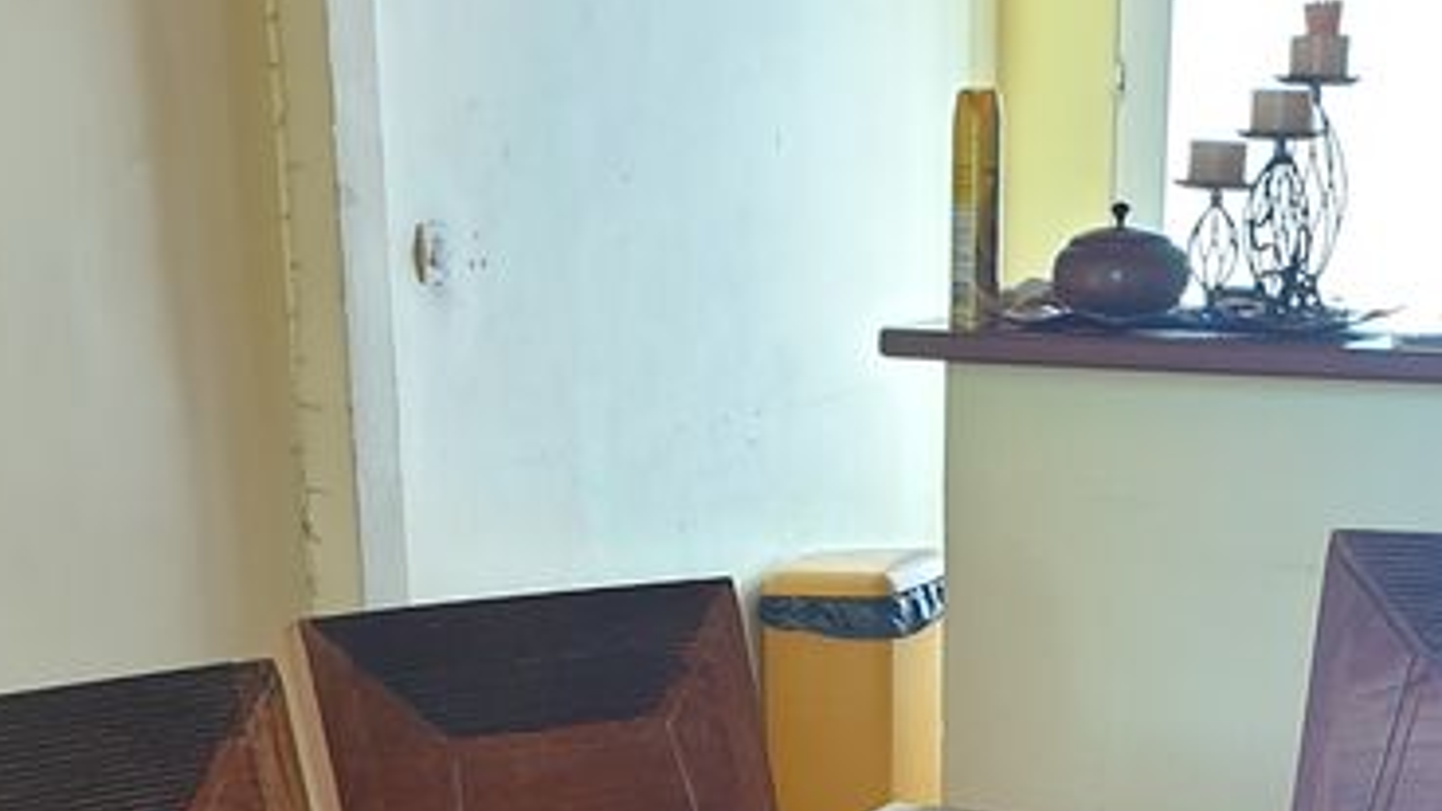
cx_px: 850
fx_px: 2944
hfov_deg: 27.5
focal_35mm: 77
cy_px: 1426
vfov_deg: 14.0
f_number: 2.4
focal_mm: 4.3
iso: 160
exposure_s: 1/36
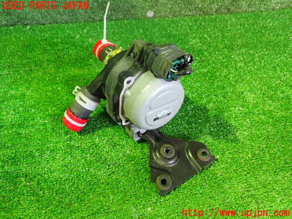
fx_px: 253
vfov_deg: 46.8
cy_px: 110
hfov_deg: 60.0
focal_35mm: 30
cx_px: 146
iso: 800
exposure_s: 1/25
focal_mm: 5.4
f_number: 2.3
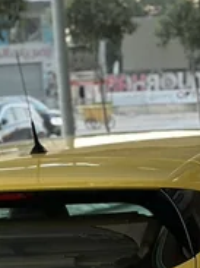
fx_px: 1458
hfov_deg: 7.8
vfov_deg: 10.2
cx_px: 99
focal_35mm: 189
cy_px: 360
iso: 64
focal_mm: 6.86
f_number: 1.78
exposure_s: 1/50
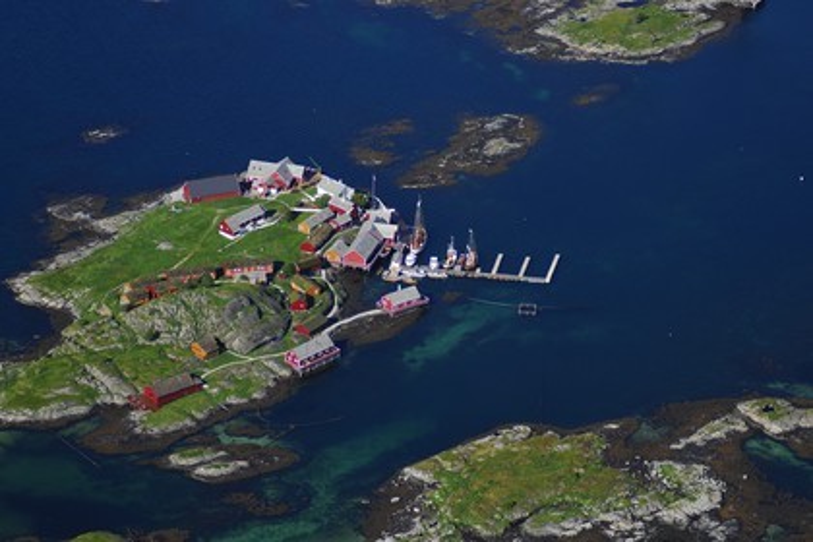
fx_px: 2371
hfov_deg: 19.5
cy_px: 271
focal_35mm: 105
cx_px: 406
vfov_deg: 13.0
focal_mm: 70
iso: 100
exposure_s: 1/1000
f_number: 3.2
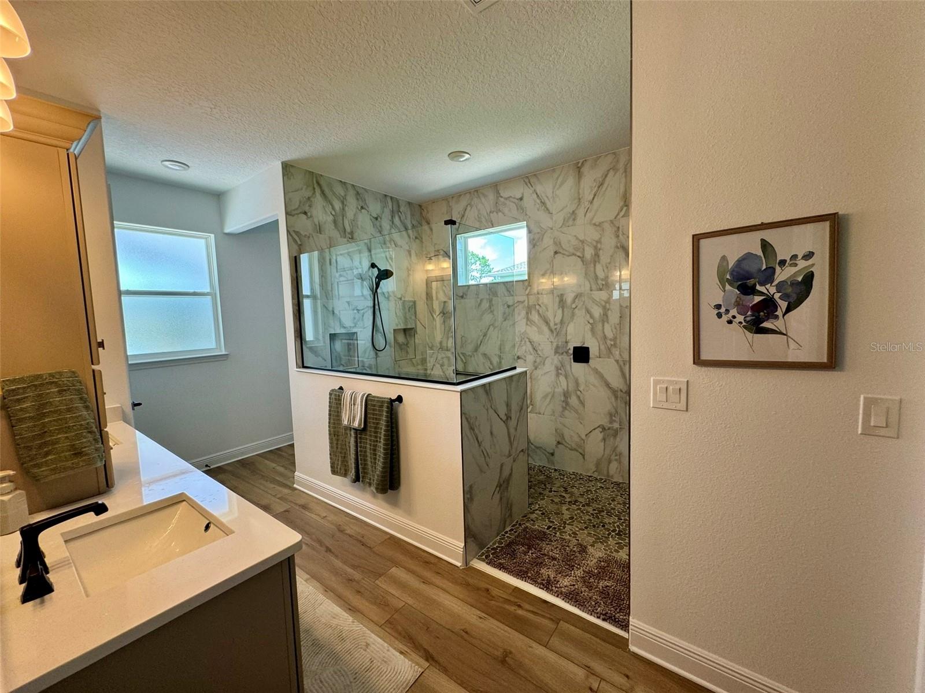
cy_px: 346
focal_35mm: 14
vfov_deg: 85.7
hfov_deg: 102.1
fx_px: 374
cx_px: 462
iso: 125
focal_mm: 2.22
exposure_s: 1/120
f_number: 2.2
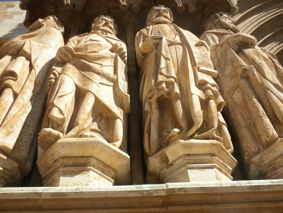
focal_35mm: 41
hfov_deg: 45.8
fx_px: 335
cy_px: 112
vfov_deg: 35.1
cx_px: 140
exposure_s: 1/108
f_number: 10
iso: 64
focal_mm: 6.6
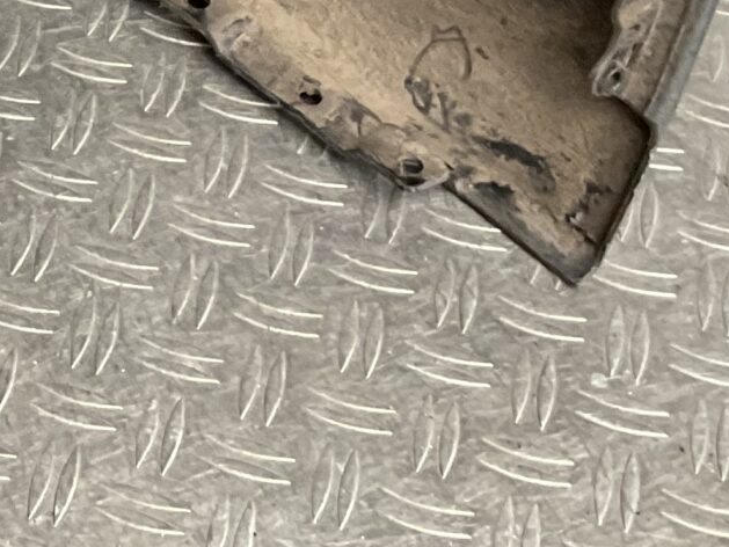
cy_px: -482
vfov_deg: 11.5
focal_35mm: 118
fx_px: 2486
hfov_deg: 16.2
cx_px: -75
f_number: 1.8
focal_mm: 3
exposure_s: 1/50
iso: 125
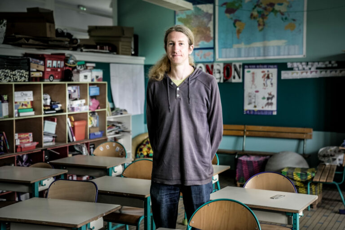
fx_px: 527
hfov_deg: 36.2
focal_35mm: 55
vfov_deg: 24.6
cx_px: 172
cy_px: 115
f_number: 2.8
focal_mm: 55
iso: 640
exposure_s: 1/200
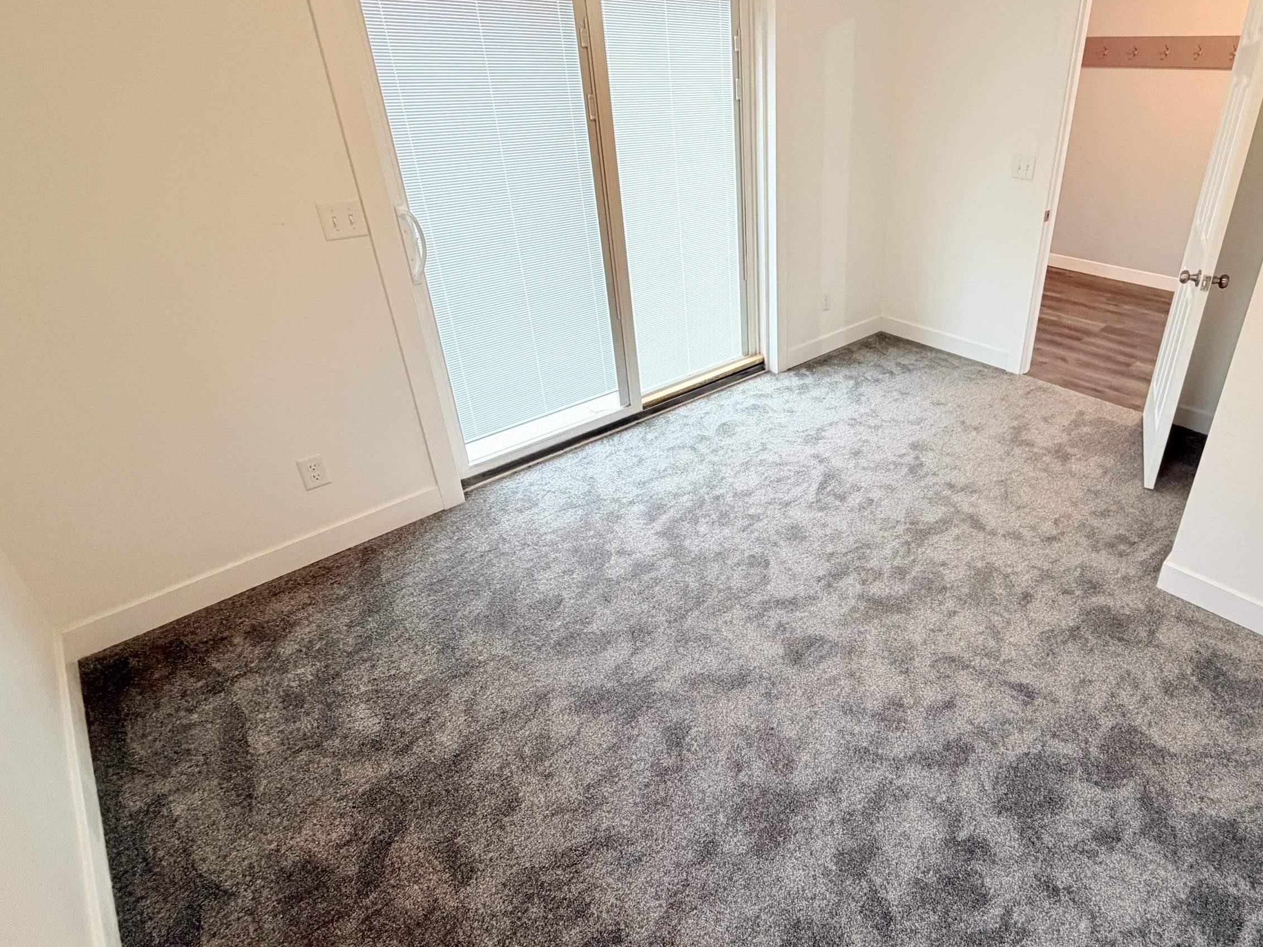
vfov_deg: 68.2
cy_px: 396
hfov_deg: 82.4
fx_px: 693
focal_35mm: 19
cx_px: 817
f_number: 2.2
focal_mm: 2.22
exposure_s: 1/60
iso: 250
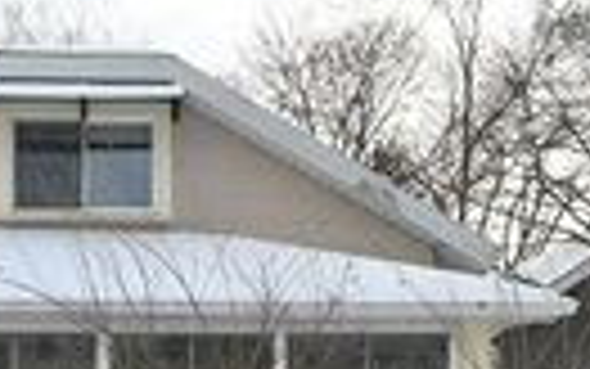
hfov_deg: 32.1
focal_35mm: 62
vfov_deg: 19.9
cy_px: 425
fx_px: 997
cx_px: 122
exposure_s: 1/200
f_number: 6.3
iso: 125
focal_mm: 16
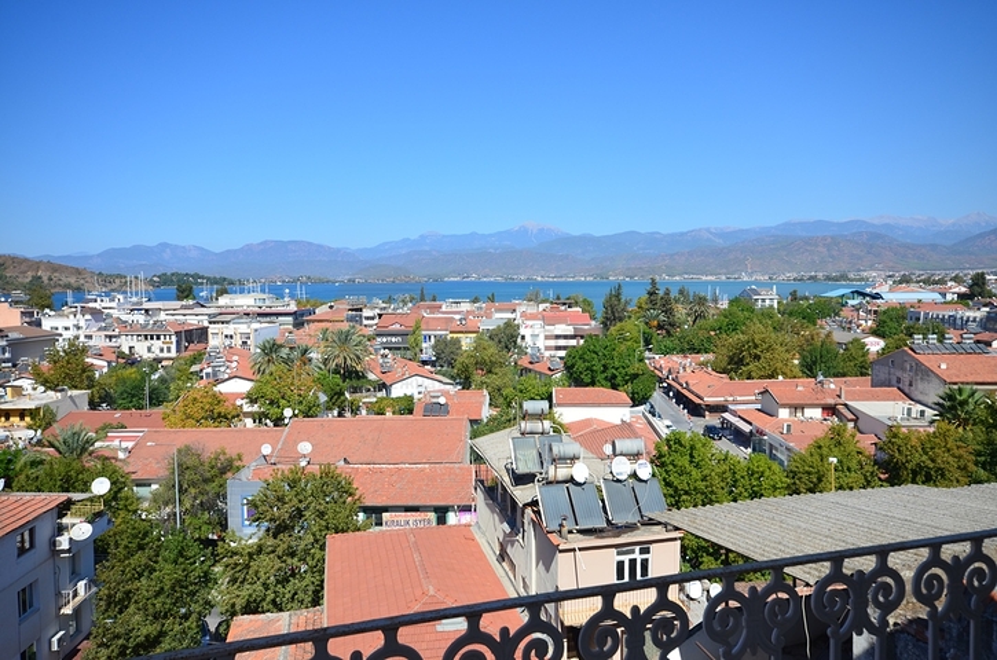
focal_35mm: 26
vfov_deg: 50.2
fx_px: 705
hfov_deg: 70.6
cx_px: 498
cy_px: 330
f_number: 10
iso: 200
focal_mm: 17
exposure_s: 1/320
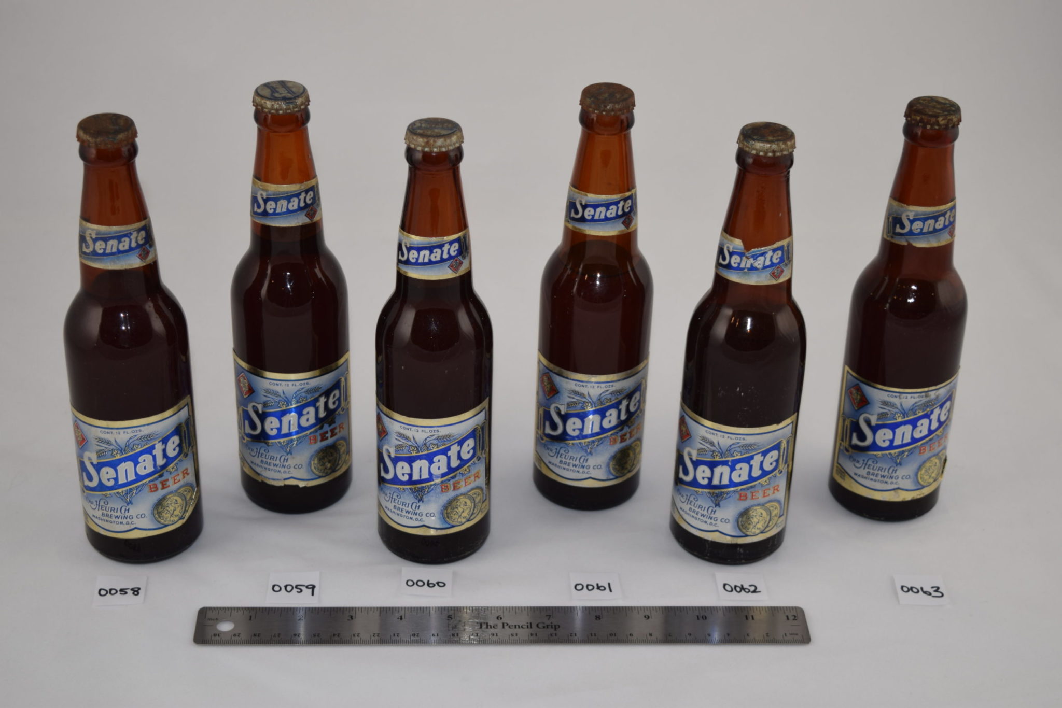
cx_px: 531
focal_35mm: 63
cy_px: 354
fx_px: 1859
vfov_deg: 21.6
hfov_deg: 31.9
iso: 100
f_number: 5
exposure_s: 1/80
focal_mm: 42
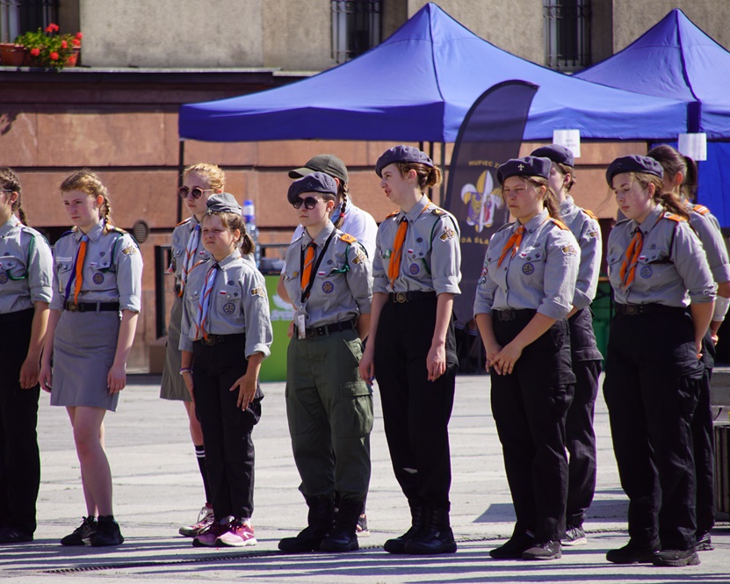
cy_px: 292
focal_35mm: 339
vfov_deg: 4.6
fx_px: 7325
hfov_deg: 5.7
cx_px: 314
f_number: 6.3
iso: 125
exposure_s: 1/320
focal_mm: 200
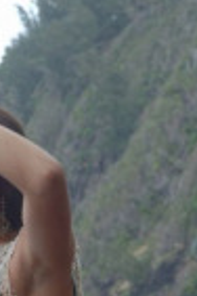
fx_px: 4063
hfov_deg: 2.8
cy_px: 556
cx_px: -37
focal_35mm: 495
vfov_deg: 4.1
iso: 250
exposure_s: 1/125
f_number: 8
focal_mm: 78
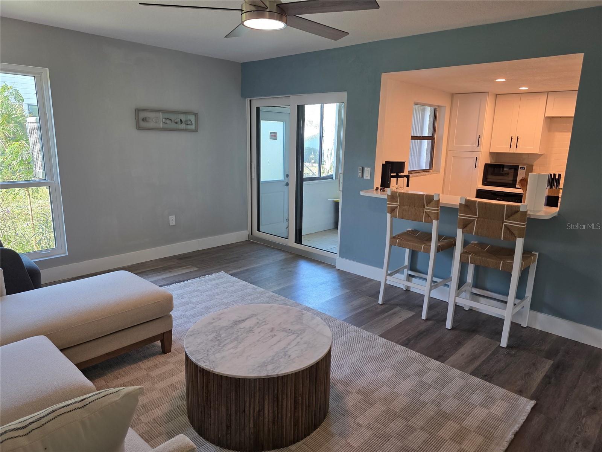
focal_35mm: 23
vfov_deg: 58.9
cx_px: 301
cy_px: 226
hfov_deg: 73.9
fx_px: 400
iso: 125
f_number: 1.7
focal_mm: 6.3
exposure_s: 1/120
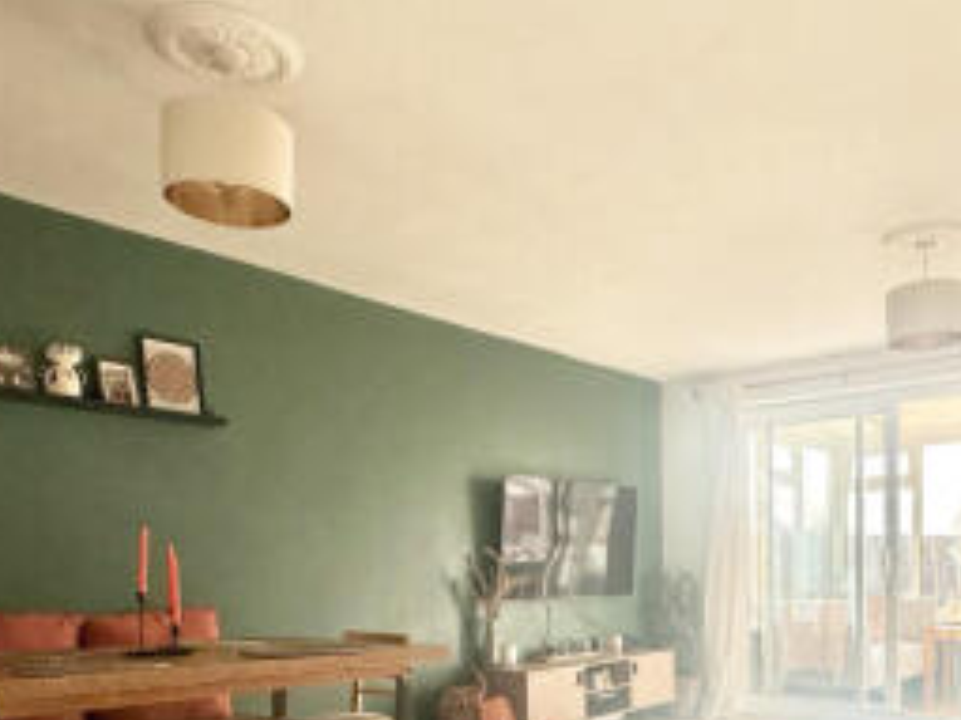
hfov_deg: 55.9
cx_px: 620
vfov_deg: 42.2
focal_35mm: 32
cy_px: 575
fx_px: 888
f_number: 2.2
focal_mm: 2.22
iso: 64
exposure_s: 1/306
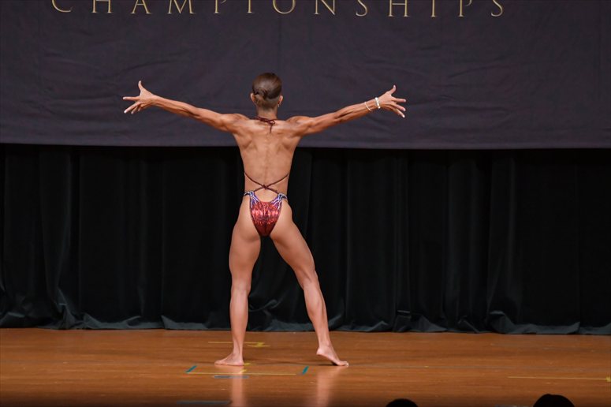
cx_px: 306
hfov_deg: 8.1
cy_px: 204
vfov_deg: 5.4
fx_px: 4326
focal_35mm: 255
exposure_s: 1/400
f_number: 5.6
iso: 4000
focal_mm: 170
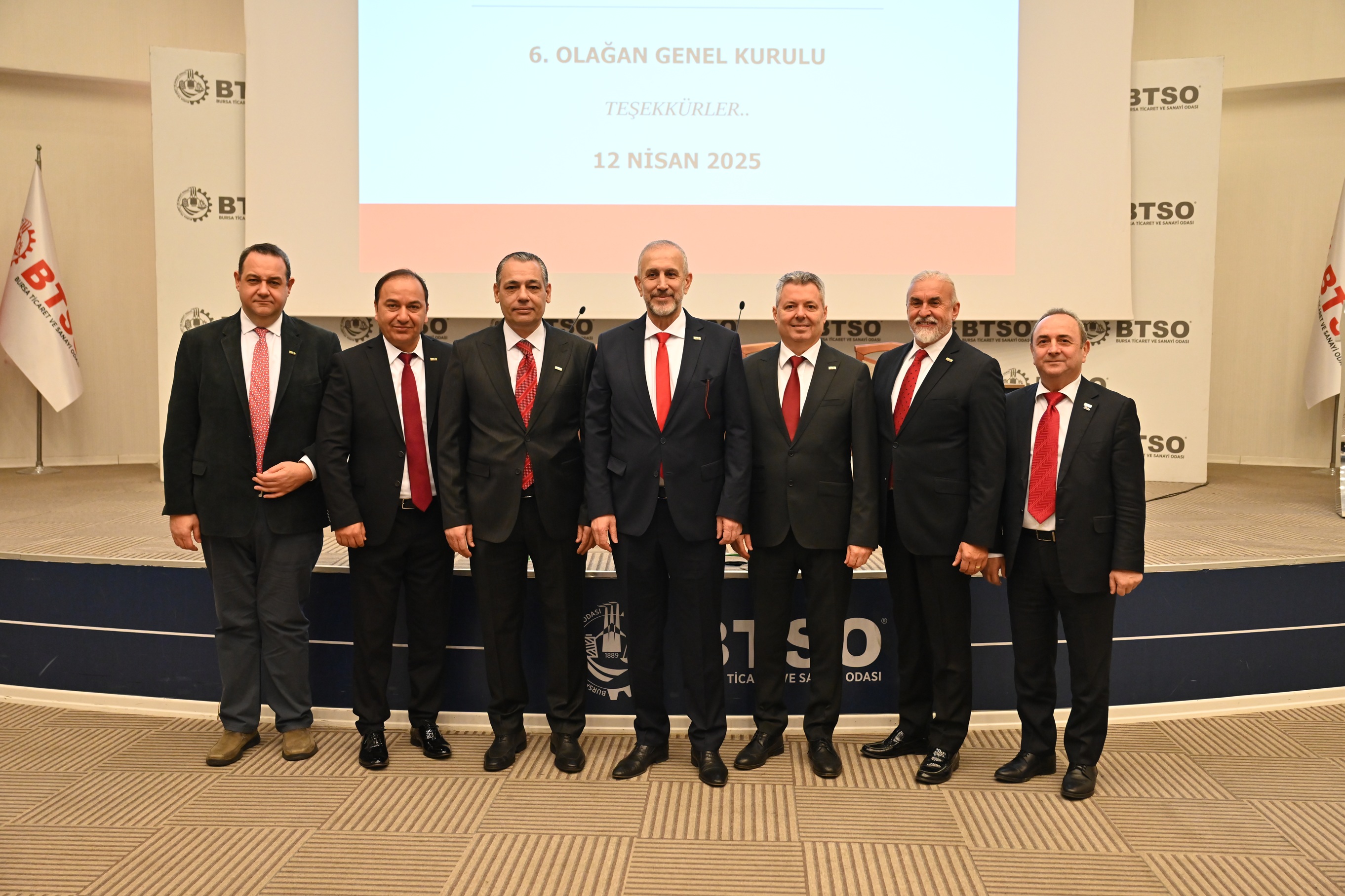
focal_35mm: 32
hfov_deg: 58.0
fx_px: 1214
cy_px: 448
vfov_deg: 40.5
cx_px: 672
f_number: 3.5
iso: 2000
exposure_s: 1/160
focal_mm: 32.5
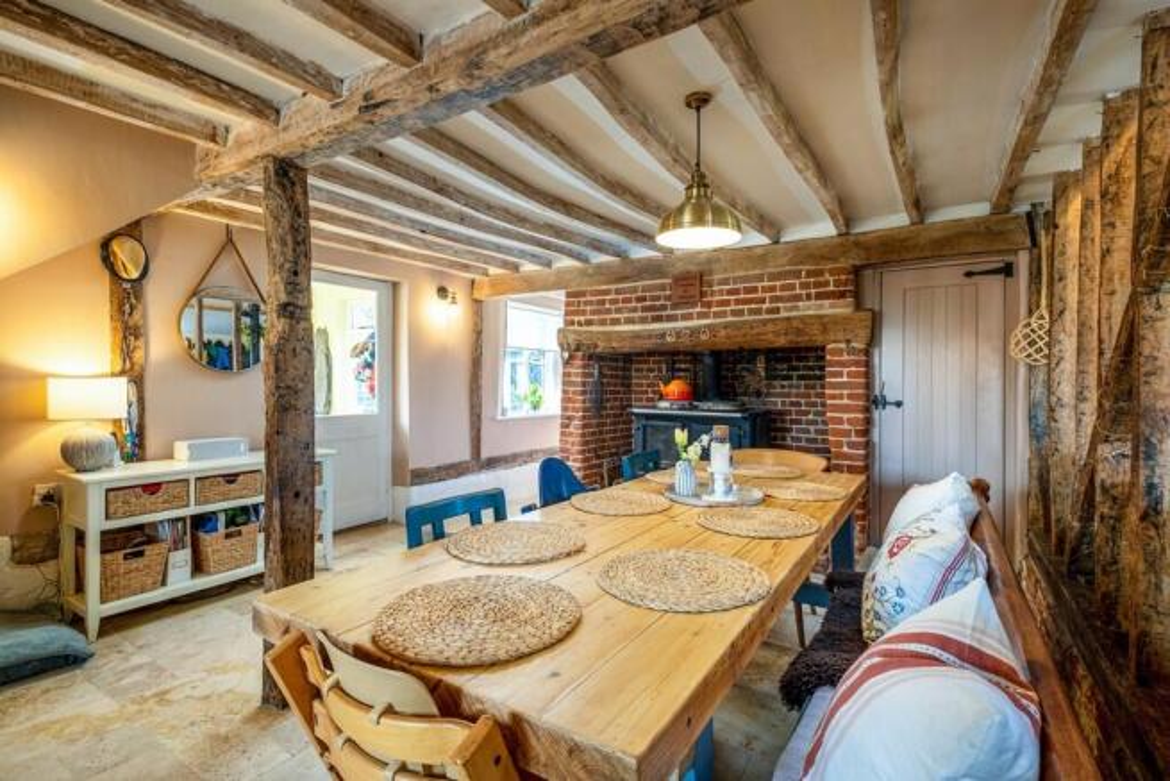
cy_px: 390
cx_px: 585
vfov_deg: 73.8
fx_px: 520
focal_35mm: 16
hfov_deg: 96.7
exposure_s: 1/10
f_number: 7.1
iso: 250
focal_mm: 10.5
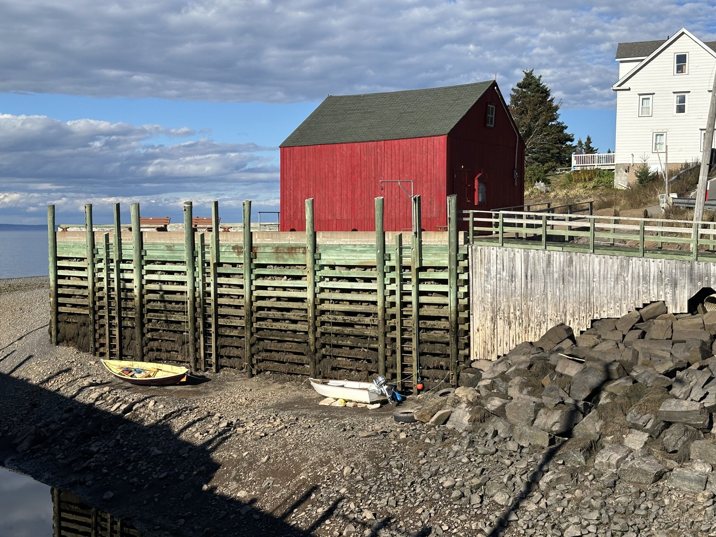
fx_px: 993
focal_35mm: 48
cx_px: 358
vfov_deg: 30.3
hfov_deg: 39.7
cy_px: 268
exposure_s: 1/4184
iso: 64
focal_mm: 6.86
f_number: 1.78
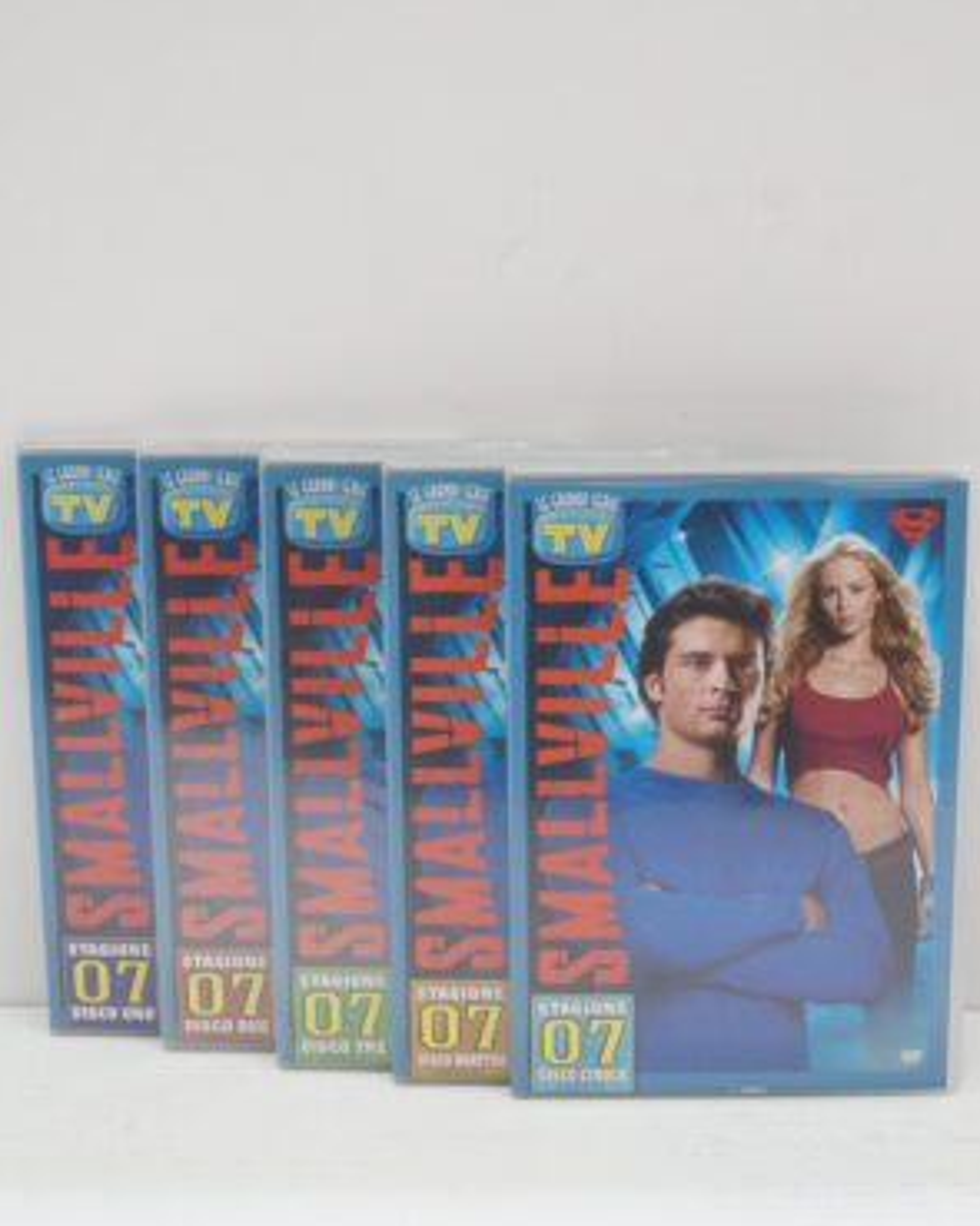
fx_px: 1435
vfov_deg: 46.2
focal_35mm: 40
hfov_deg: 37.7
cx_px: 495
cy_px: 683
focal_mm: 23
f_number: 4.5
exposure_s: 1/60
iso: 800
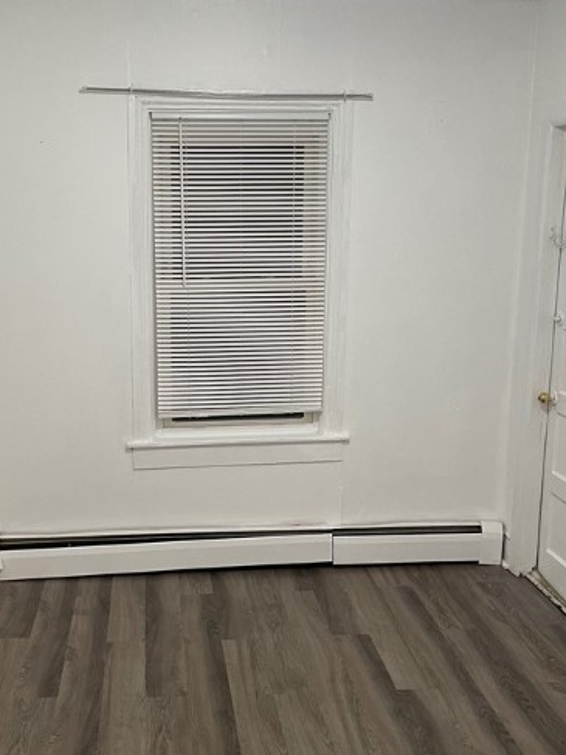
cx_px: 239
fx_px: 894
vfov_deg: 45.8
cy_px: 384
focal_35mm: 41
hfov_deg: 35.0
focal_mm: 4.2
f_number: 1.6
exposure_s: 1/60
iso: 100
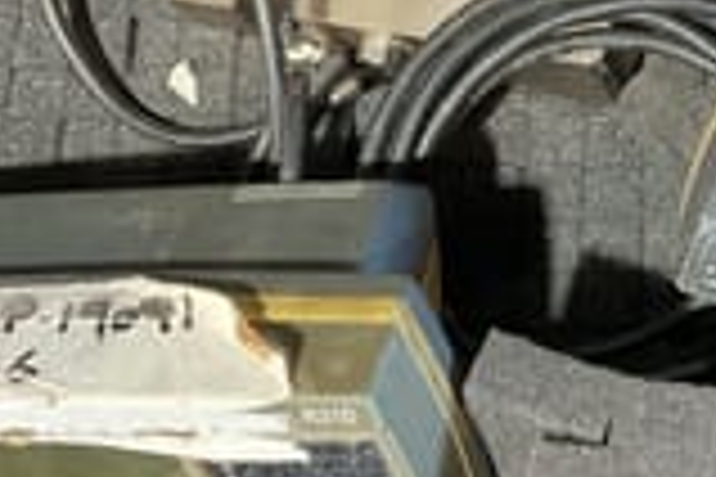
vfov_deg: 14.4
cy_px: 146
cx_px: 617
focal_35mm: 95
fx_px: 1889
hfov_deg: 21.1
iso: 320
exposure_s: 1/60
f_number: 1.8
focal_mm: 3
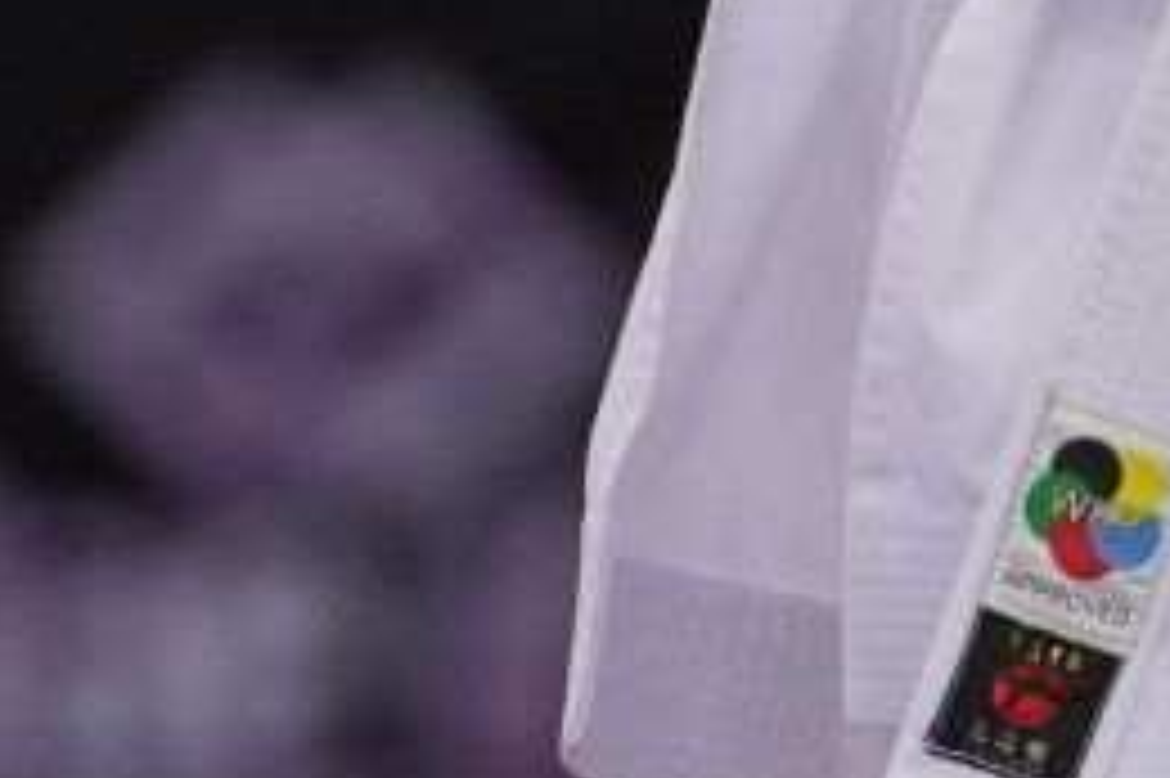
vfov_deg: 0.7
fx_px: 64274
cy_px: -1385
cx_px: 1876
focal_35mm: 1979
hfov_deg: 1.0
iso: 1000
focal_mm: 191
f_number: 2.8
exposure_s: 1/500
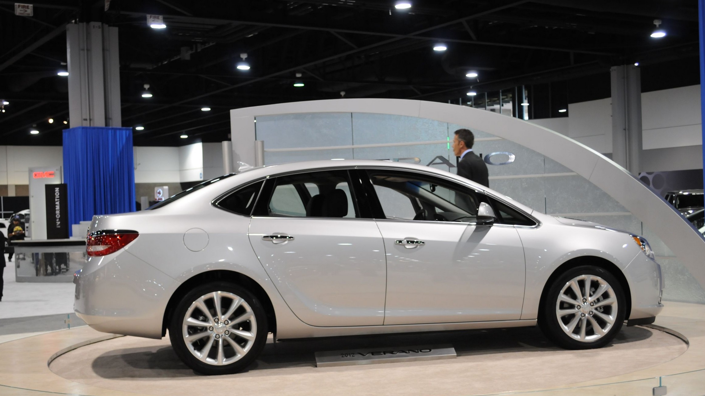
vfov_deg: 23.5
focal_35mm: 51
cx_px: 371
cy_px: 237
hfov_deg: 40.6
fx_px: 953
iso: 800
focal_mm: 30
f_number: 4.5
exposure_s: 1/40
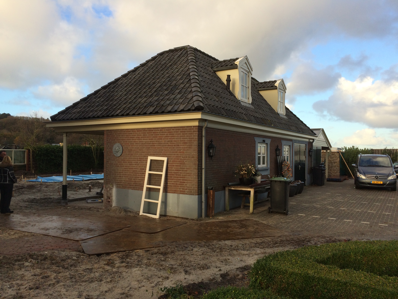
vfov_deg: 48.2
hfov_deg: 61.7
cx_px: 199
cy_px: 150
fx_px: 333
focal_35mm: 29
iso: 32
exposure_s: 1/586
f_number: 2.2
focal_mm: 4.15
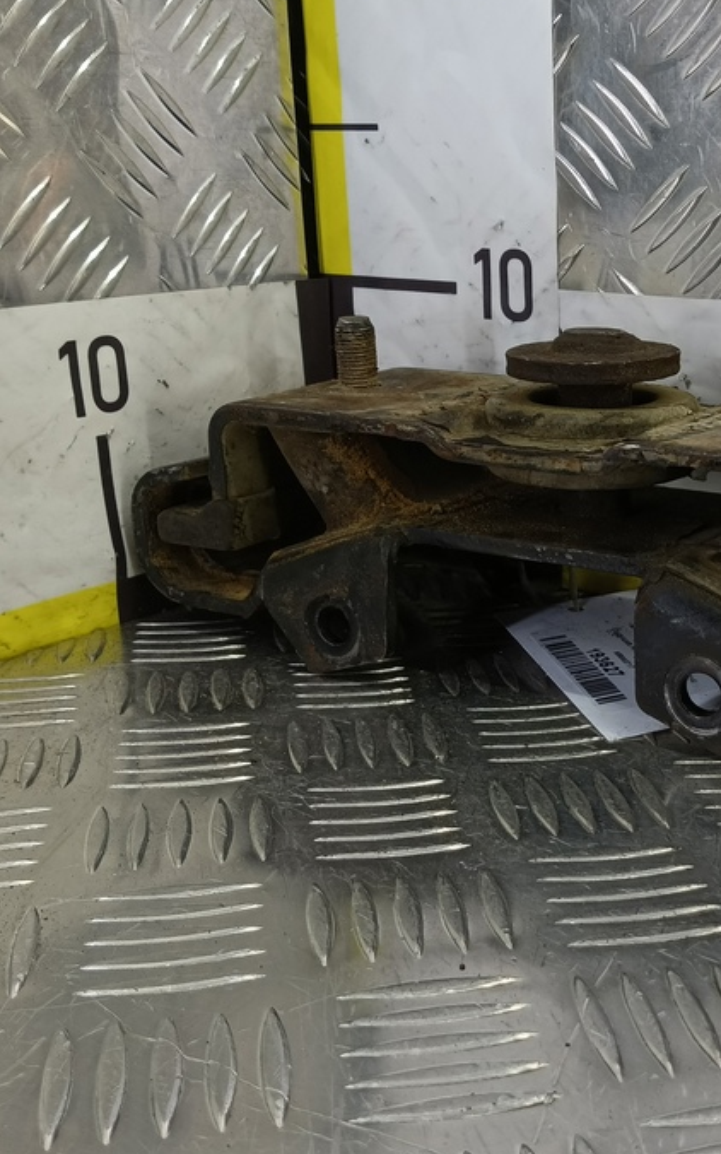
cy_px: 590
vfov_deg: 52.7
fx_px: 1163
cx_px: 615
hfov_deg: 33.1
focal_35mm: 37
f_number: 1.6
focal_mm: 4.11
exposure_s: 1/50
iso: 121
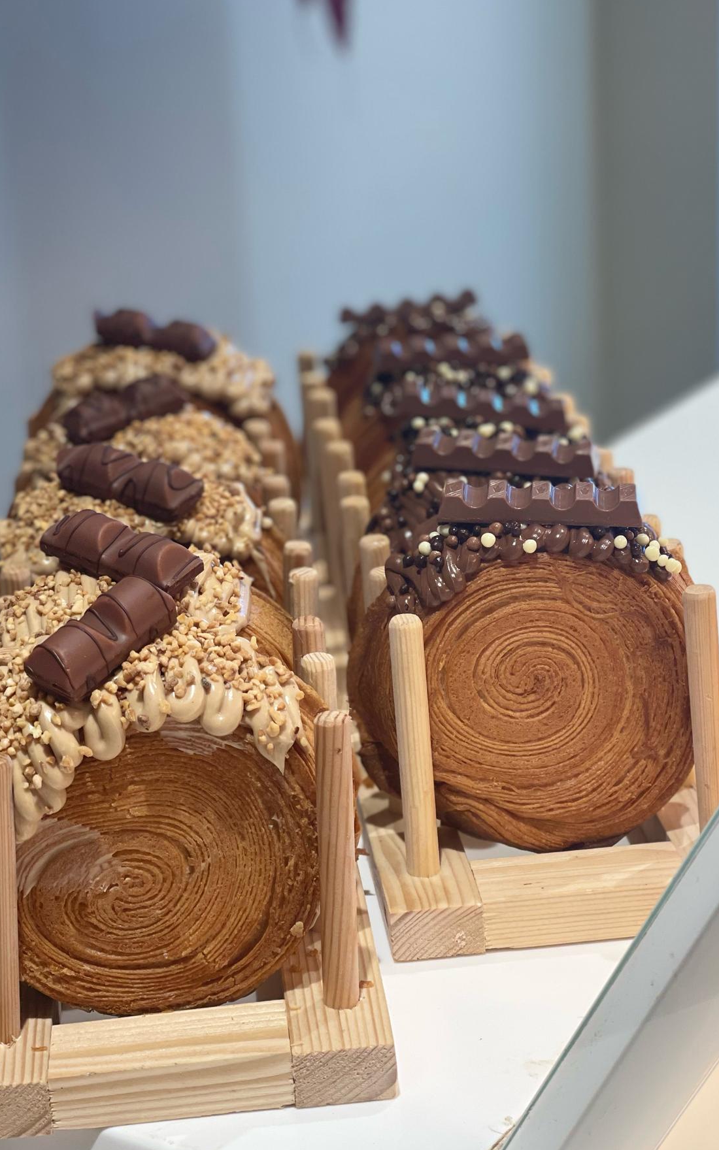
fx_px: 2320
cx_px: 352
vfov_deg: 27.8
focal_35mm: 74
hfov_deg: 17.6
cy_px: 529
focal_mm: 7.5
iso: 64
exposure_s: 1/100
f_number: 2.2
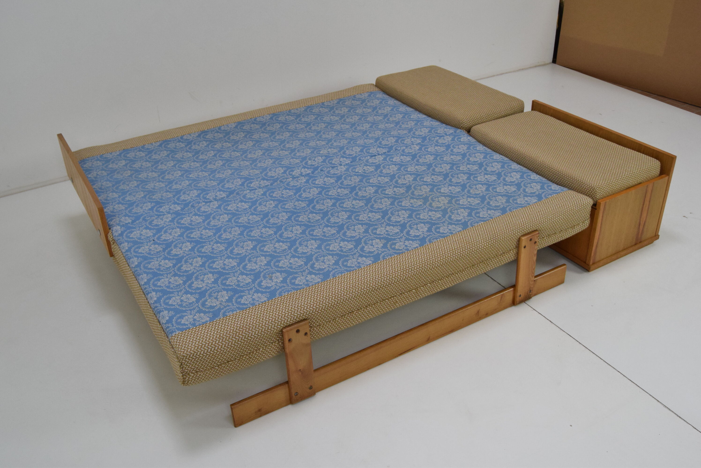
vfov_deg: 38.4
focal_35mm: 34
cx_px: 350
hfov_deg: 55.1
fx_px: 672
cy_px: 234
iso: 1600
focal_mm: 23
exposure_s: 1/160
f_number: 6.3
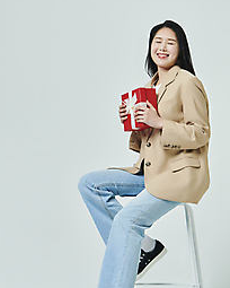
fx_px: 876
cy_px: 138
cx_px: 147
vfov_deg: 18.6
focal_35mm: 103
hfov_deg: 14.9
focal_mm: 70
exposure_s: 1/125
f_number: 11
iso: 100
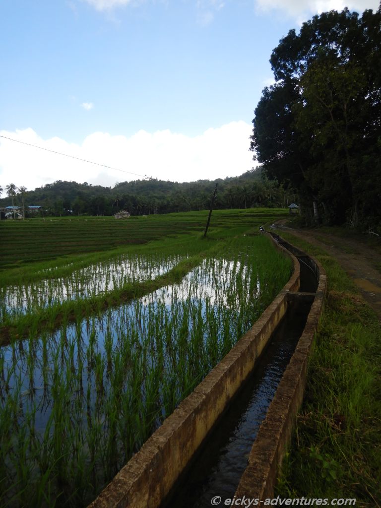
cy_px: 254
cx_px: 190
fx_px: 352
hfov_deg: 56.8
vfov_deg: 71.6
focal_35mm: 24
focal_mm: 4.3
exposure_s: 1/1250
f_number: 2.8
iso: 125
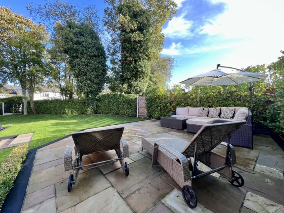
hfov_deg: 106.2
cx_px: 142
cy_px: 106
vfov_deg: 89.9
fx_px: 107
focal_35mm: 13
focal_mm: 1.57
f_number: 1.8
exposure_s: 1/121
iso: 32
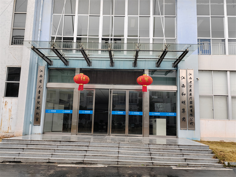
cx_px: 118
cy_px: 88
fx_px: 218
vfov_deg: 44.2
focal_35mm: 32
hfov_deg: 56.8
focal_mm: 6.14
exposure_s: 1/100
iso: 160
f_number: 1.8
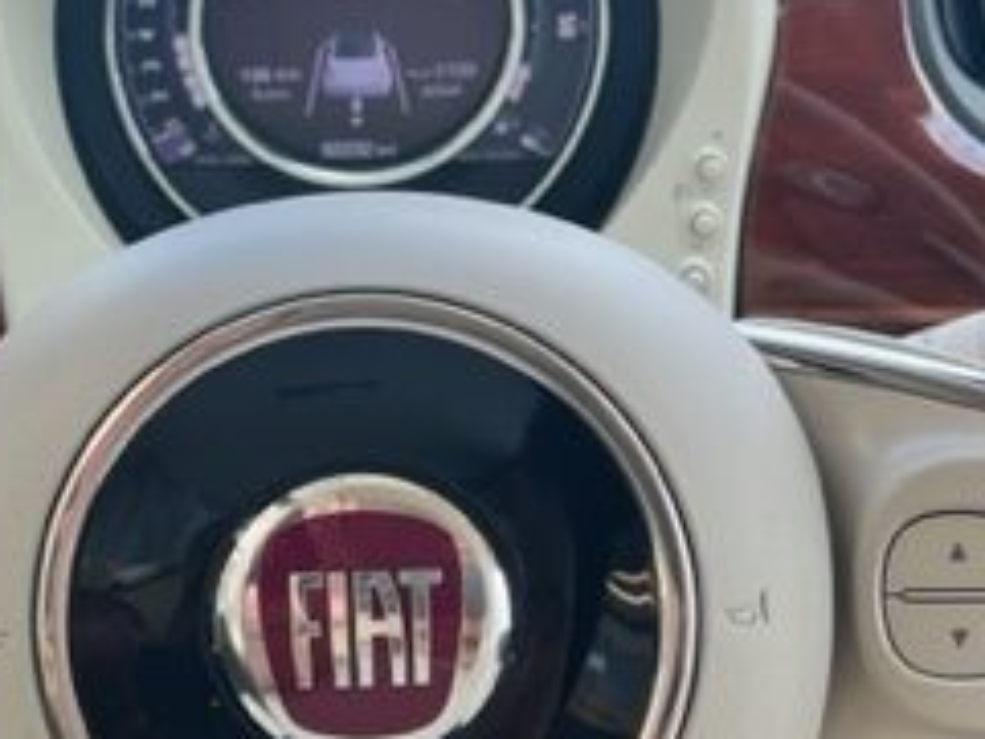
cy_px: 510
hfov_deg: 27.8
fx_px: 1964
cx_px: 270
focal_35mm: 69
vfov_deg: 21.2
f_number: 1.5
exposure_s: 1/309
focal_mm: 5.7
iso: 50
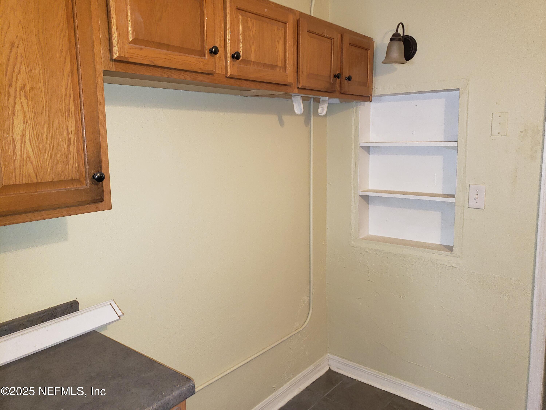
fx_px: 410
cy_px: 205
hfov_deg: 67.3
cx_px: 273
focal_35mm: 26
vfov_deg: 53.1
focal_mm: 4.3
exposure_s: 1/24
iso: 100
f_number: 1.5
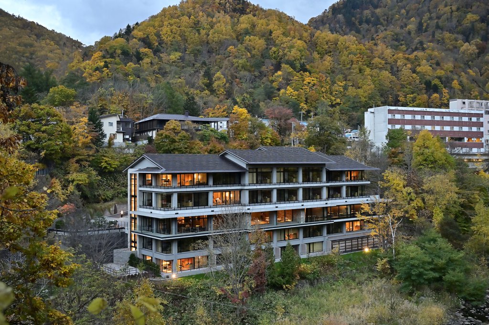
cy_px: 162
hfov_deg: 51.9
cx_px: 244
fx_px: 502
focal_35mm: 37
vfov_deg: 35.9
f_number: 5
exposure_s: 1/100
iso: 1600
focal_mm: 37
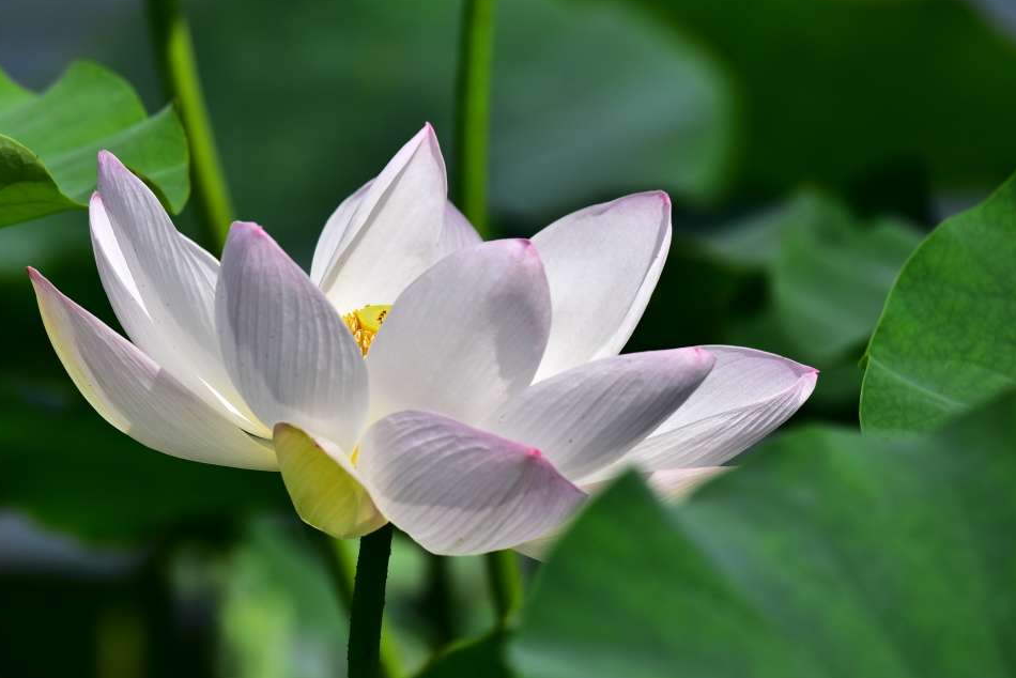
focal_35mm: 505
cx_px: 379
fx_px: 14256
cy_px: 369
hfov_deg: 4.1
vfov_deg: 2.7
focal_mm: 400
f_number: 8
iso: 140
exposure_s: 1/800
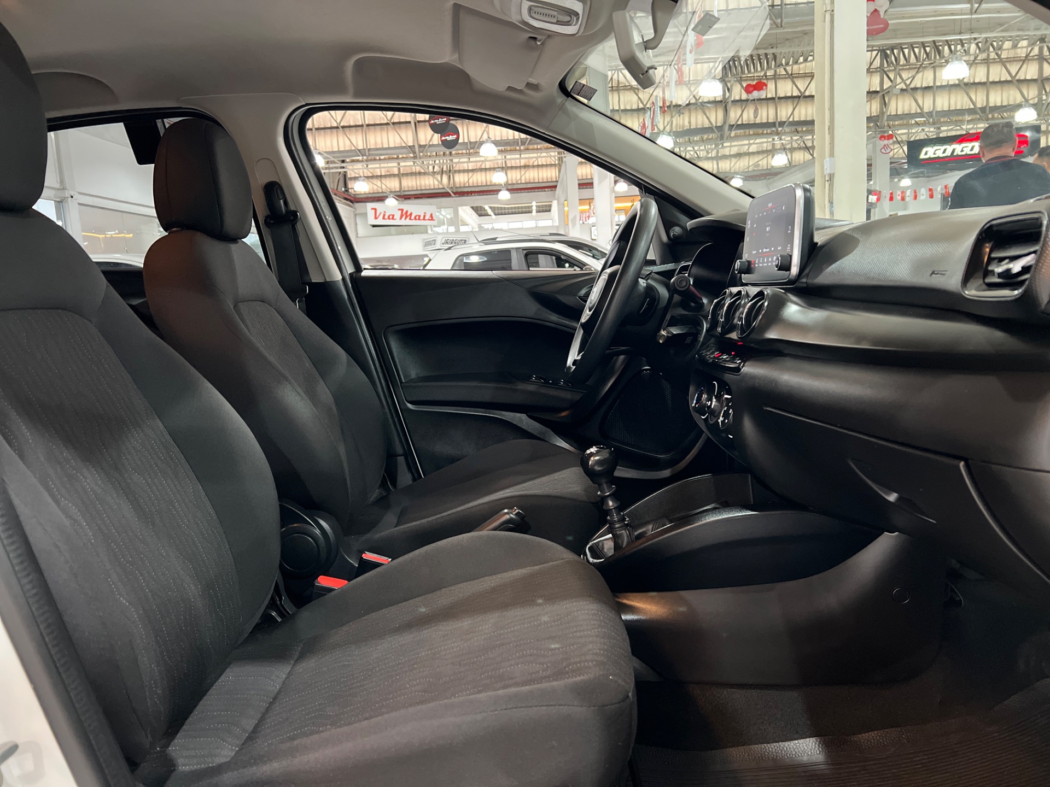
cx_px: 525
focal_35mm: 26
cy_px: 394
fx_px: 789
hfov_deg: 67.3
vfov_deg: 53.1
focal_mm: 5.7
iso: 500
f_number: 1.5
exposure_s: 1/40
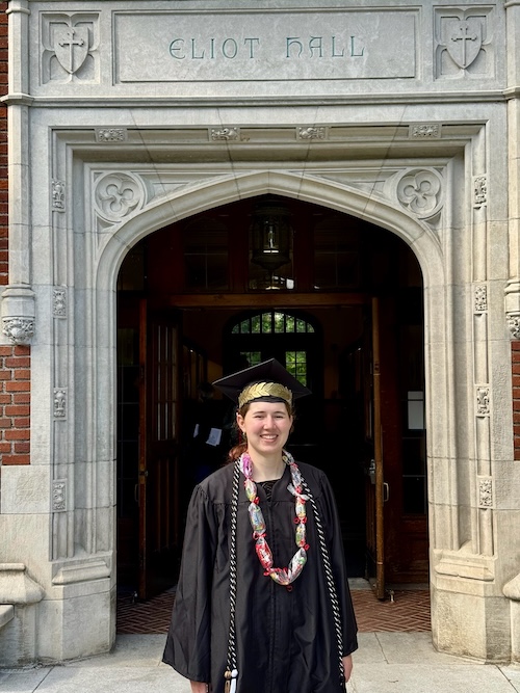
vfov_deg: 39.7
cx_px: 260
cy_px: 346
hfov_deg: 30.3
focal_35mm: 48
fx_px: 962
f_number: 1.78
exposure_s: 1/693
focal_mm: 6.76
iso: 64
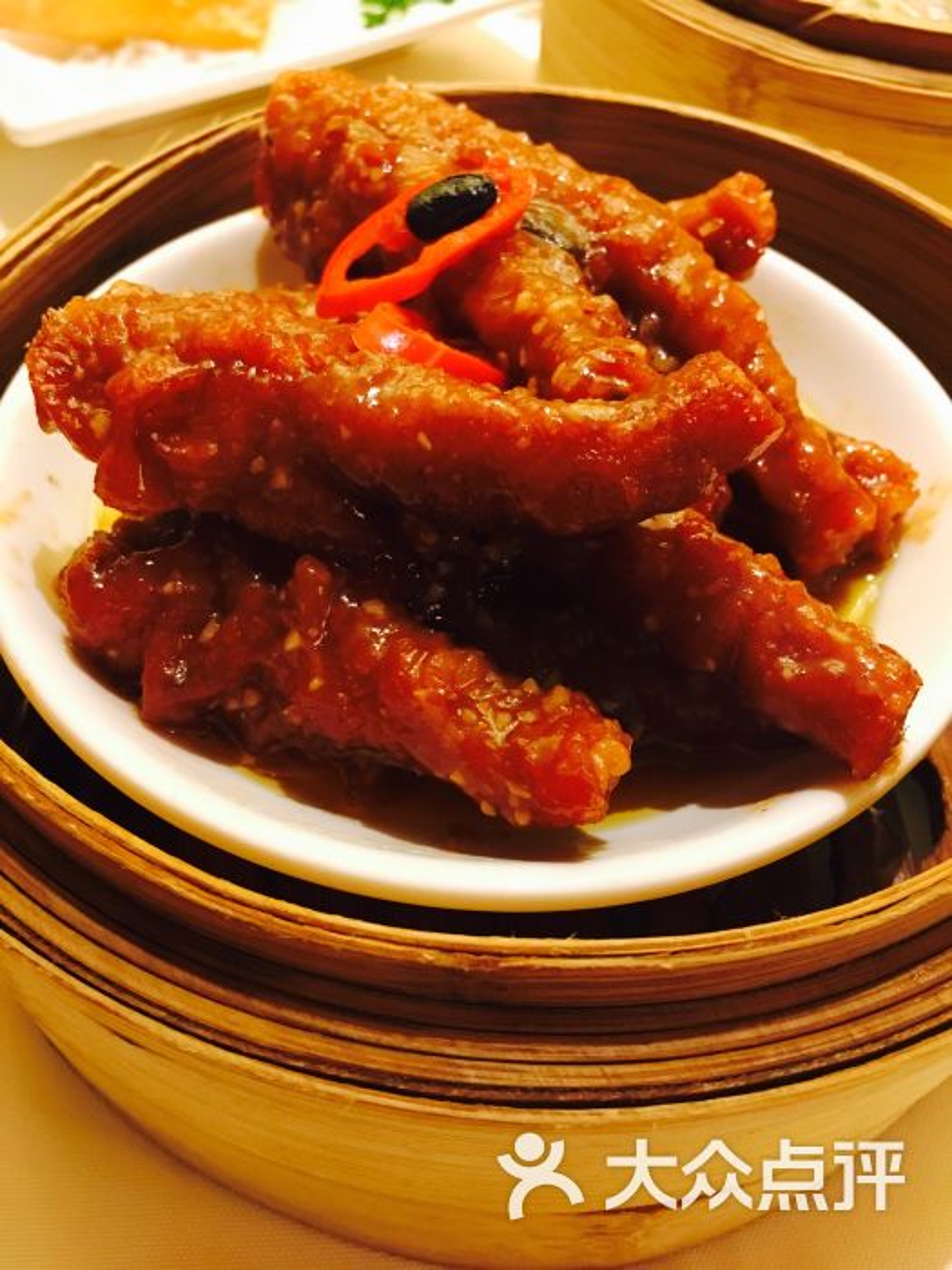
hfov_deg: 48.2
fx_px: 1063
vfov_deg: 61.7
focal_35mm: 29
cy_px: 635
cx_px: 476
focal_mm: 4.15
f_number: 2.2
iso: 250
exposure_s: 1/33
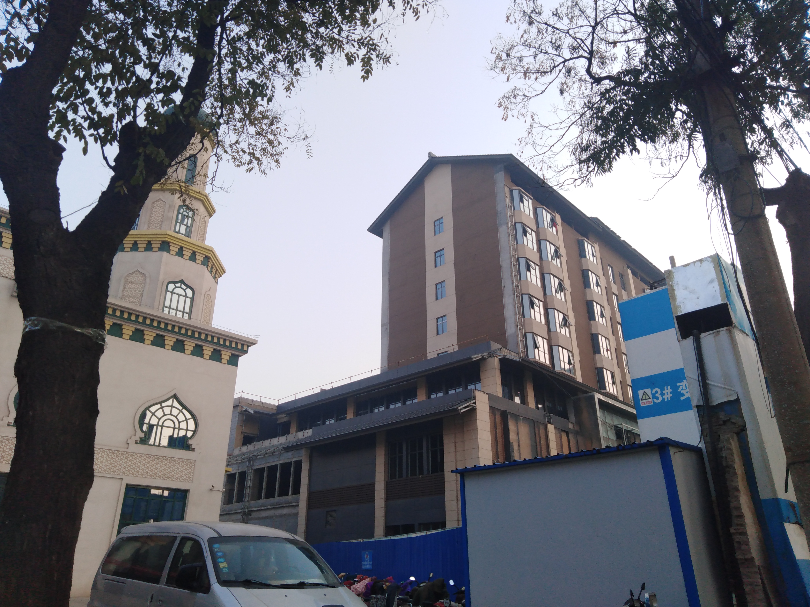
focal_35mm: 26
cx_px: 405
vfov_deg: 53.1
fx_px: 608
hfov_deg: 67.3
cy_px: 304
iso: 100
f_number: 2.2
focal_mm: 3.46
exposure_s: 1/339
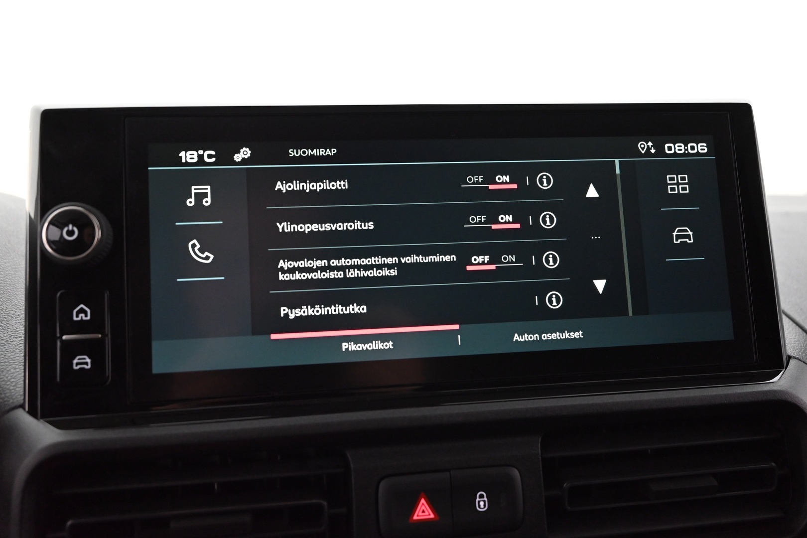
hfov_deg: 56.5
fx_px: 751
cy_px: 269
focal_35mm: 34
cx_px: 404
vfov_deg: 39.4
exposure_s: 1/60
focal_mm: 33.5
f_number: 5
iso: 4500
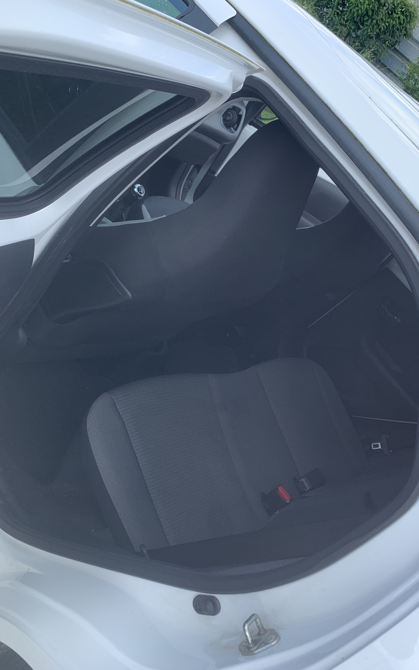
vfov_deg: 66.5
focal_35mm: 28
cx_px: 241
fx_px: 512
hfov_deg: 44.4
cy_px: 337
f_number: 1.8
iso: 25
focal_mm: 4.25
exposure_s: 1/612
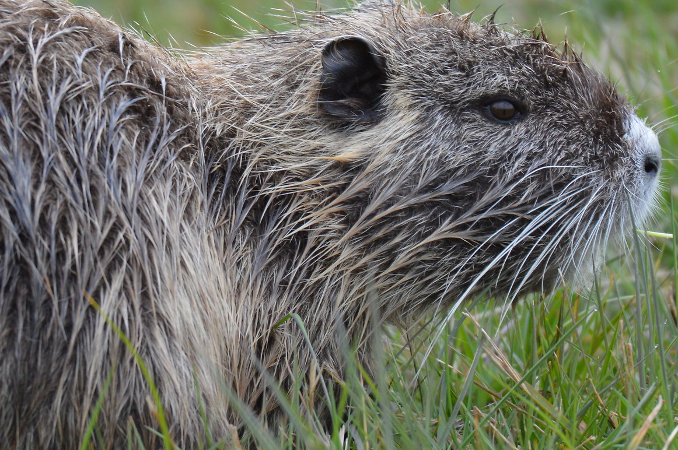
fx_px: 29140
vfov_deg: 0.9
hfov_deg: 1.3
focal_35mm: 1549
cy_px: 73
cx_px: 176
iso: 450
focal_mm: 500
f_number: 5.6
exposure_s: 1/125
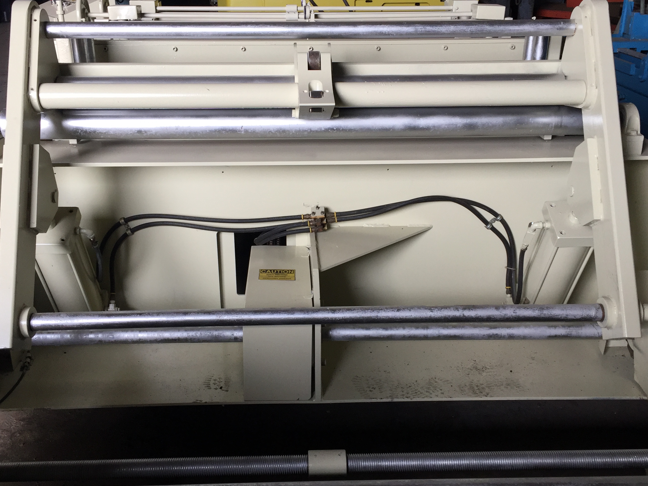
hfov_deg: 50.1
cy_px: 235
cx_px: 313
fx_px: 693
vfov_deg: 38.7
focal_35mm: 37
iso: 50
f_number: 2.2
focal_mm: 4.15
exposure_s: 1/120
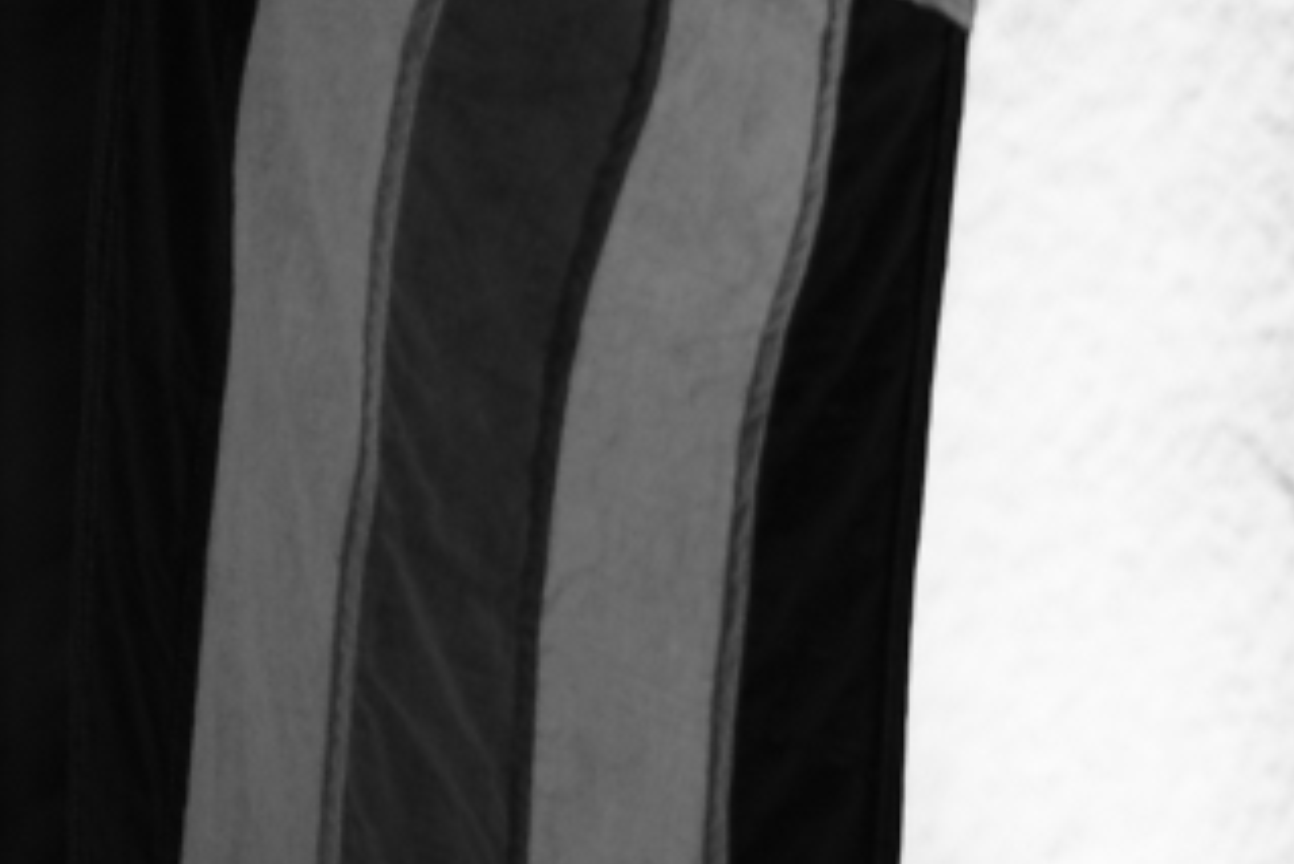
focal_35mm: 289
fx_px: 10392
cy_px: 349
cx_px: 183
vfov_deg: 4.8
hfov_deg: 7.1
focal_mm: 60
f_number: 2.8
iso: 640
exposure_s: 1/80
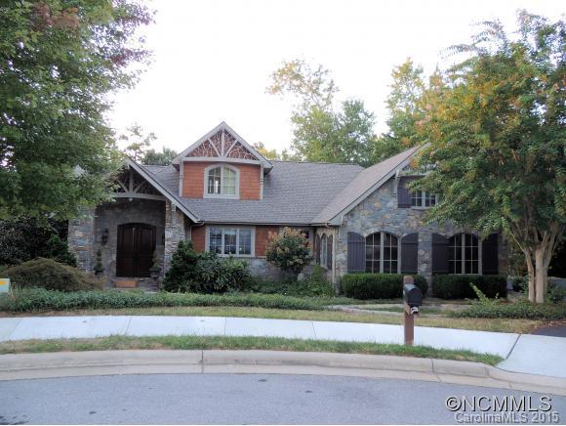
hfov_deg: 71.6
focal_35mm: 24
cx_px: 283
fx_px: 393
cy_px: 213
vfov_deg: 56.9
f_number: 3
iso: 100
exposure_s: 1/40
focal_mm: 4.3
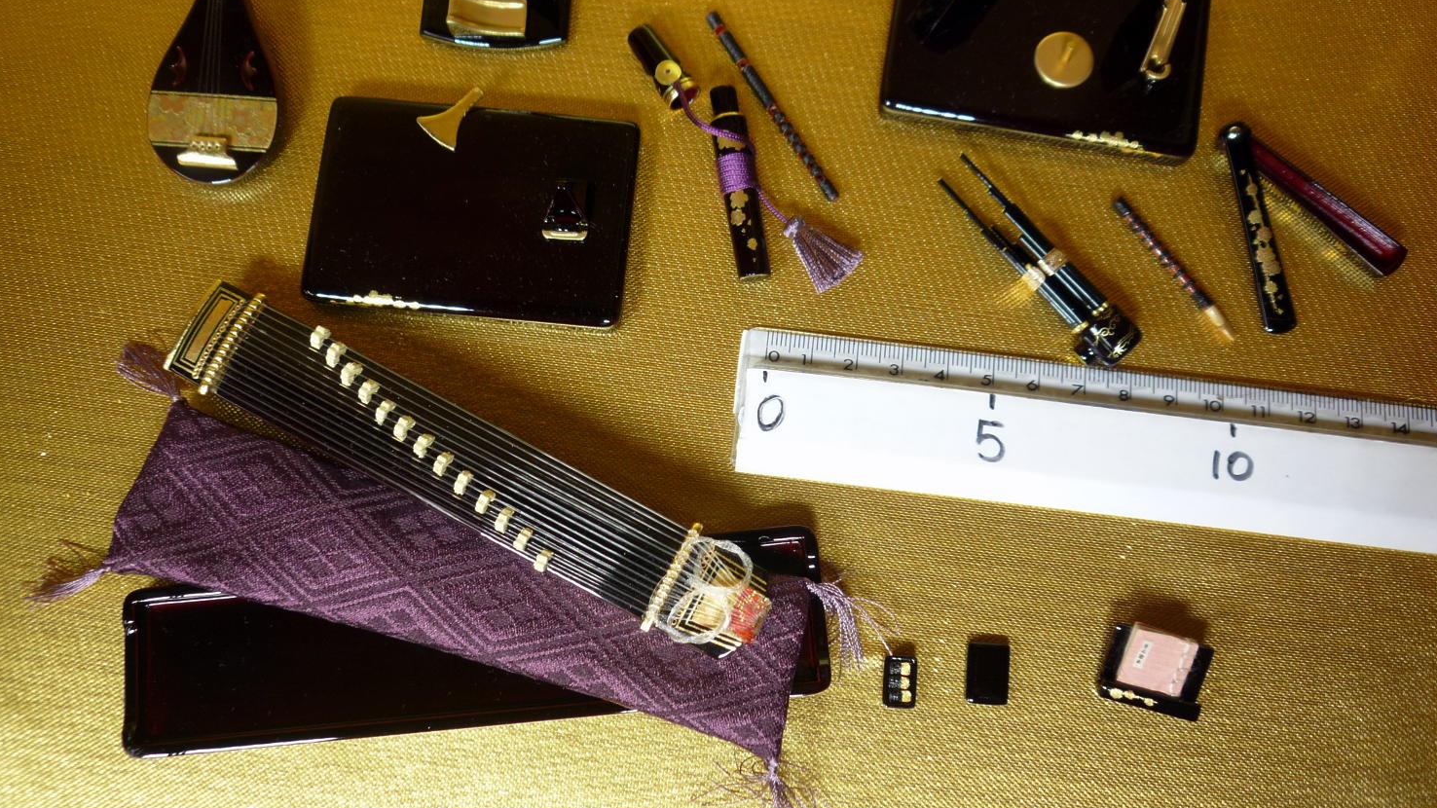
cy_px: 319
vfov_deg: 37.6
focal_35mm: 31
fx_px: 1181
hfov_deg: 62.6
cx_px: 725
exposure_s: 1/50
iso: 100
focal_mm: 6
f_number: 2.8
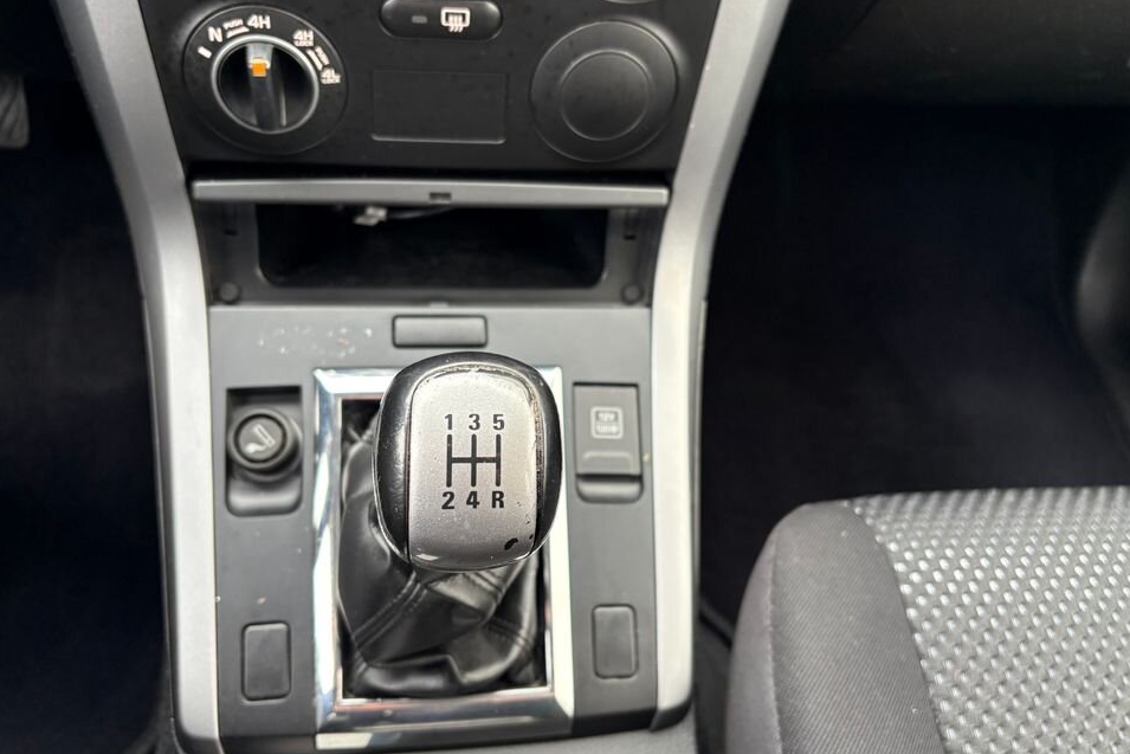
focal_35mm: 29
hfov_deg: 63.7
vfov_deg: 45.0
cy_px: 376
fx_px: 910
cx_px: 563
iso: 200
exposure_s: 1/60
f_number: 1.6
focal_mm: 5.96
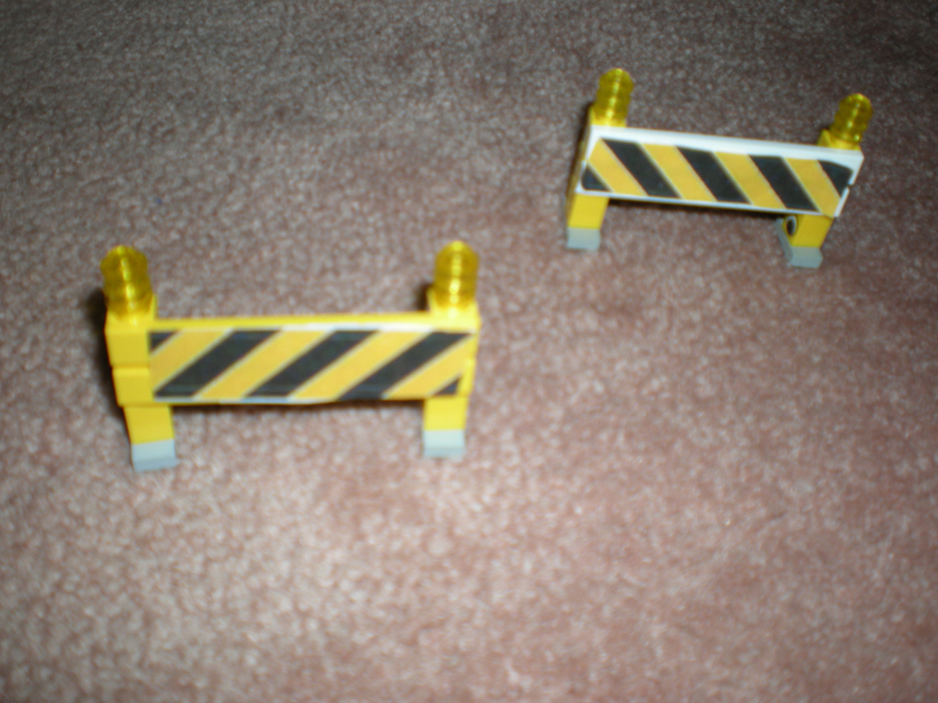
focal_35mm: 38
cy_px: 352
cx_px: 469
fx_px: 1030
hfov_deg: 49.0
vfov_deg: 37.7
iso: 64
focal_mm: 6.3
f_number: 3.1
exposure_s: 1/60
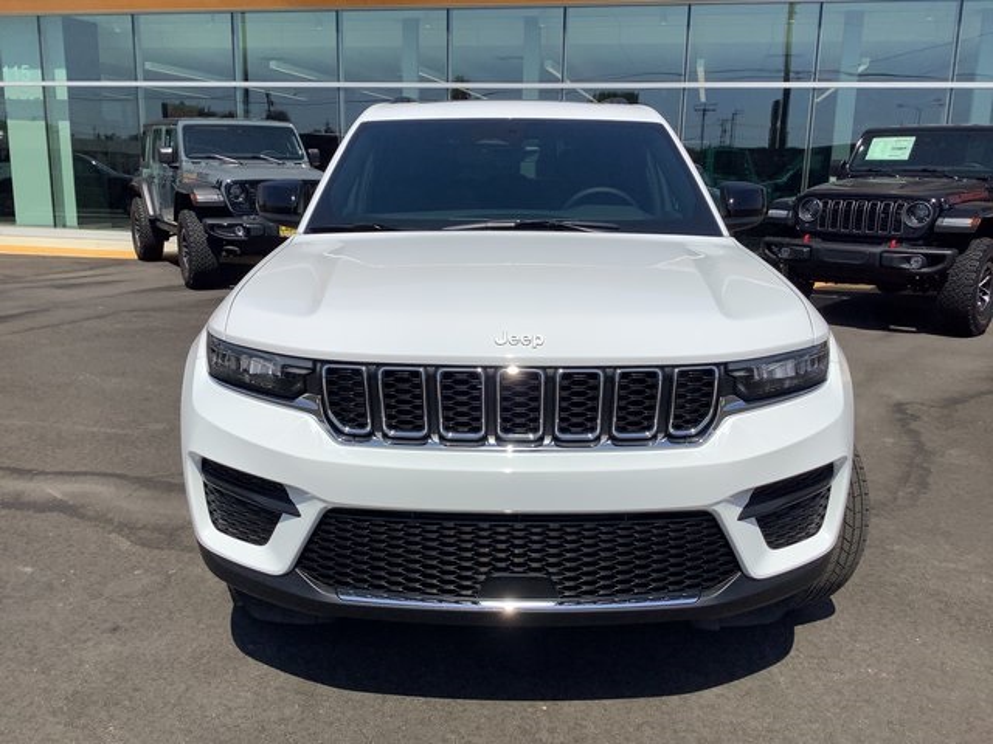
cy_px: 372
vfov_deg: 45.4
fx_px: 889
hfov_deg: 58.4
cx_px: 496
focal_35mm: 31
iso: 25
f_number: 2.4
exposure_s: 1/3021
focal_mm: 3.3
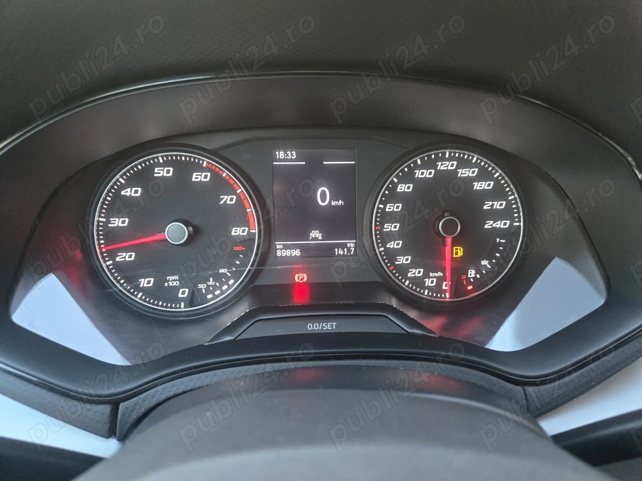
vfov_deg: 58.9
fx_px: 427
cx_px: 321
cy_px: 240
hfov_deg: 73.9
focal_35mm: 23
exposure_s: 1/100
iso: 800
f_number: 1.8
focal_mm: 5.4
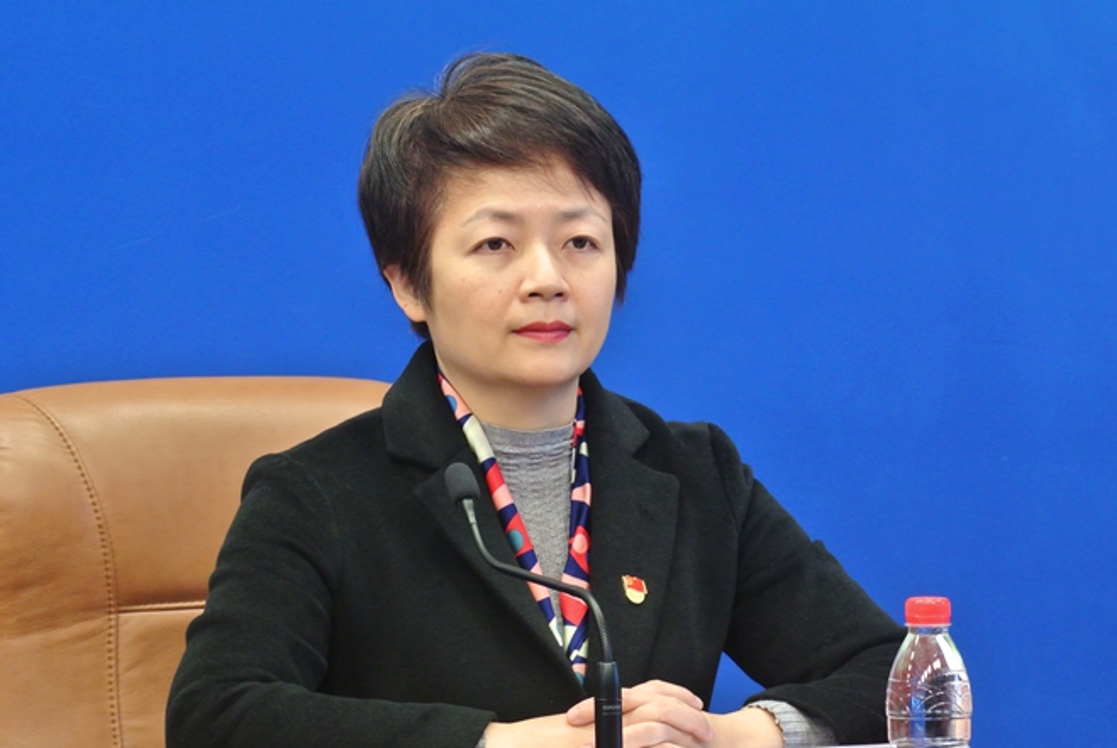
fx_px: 5809
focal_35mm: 187
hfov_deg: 11.0
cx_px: 534
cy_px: 434
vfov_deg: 7.4
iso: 640
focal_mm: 57.2
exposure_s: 1/15
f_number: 8
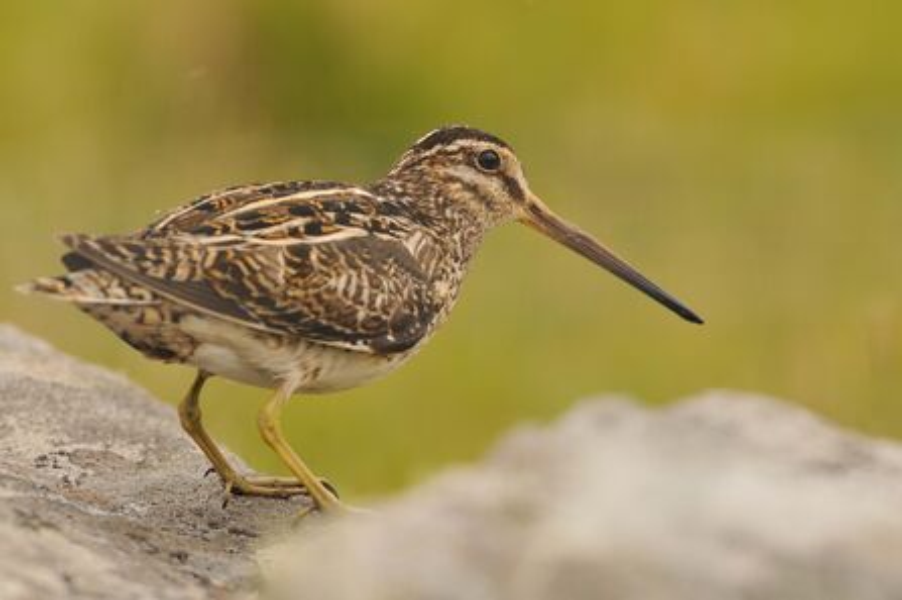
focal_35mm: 750
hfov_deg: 2.8
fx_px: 18771
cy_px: 300
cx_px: 451
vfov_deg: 1.8
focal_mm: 500
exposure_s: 1/800
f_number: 5.6
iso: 500
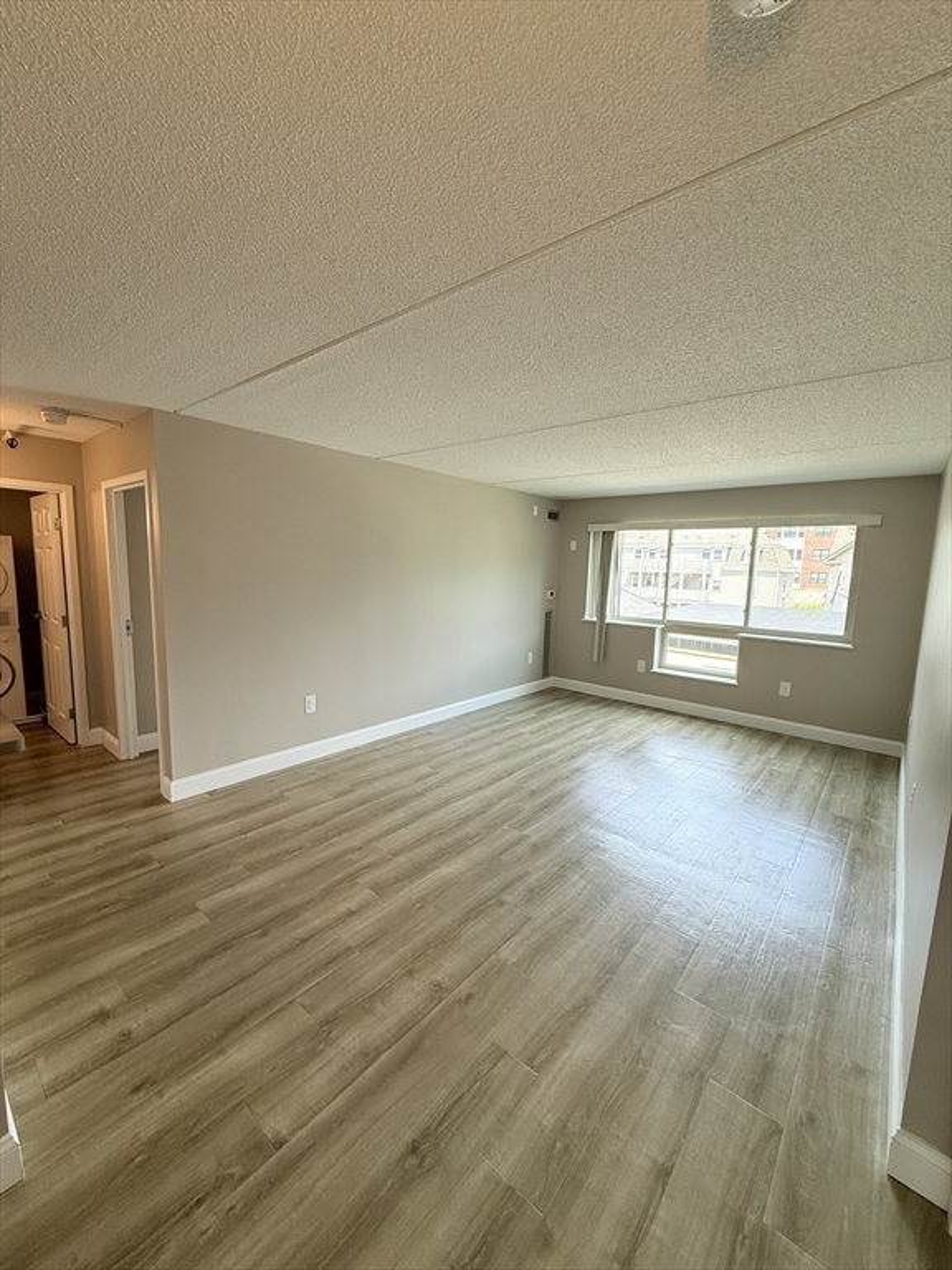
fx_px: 513
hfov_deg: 85.7
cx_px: 476
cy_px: 635
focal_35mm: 14
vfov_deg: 102.1
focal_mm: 2.22
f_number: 2.2
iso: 100
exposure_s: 1/120
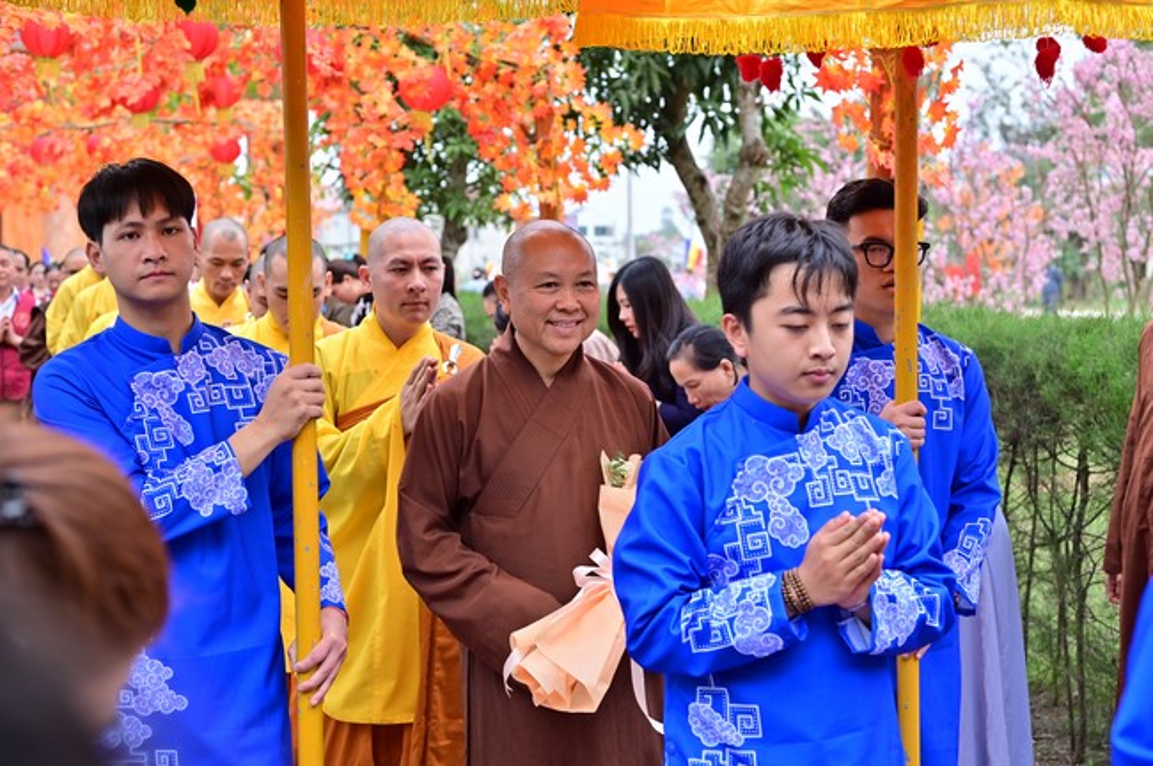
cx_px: 576
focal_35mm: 58
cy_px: 383
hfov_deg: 34.5
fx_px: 1856
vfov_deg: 23.3
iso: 160
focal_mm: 58
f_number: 5
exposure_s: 1/320
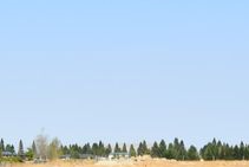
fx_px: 907
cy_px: 250
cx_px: -77
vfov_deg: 10.2
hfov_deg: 14.9
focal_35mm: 131
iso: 200
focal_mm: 24
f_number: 10
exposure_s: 1/400
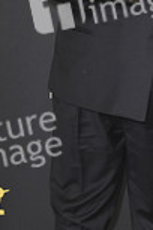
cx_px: 148
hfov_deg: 11.6
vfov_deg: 17.5
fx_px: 749
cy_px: 73
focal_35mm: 117
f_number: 5
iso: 2000
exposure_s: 1/320
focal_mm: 45
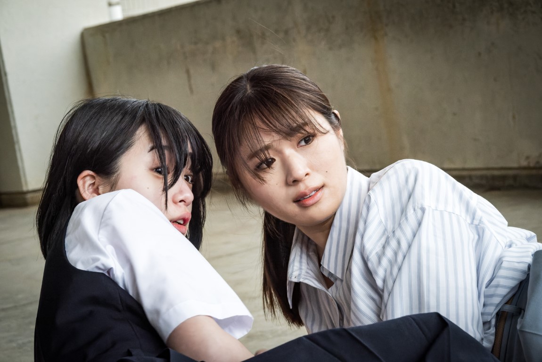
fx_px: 1461
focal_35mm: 97
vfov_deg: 14.1
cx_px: 271
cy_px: 181
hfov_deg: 21.0
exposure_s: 1/180
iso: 12800
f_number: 11
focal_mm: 97
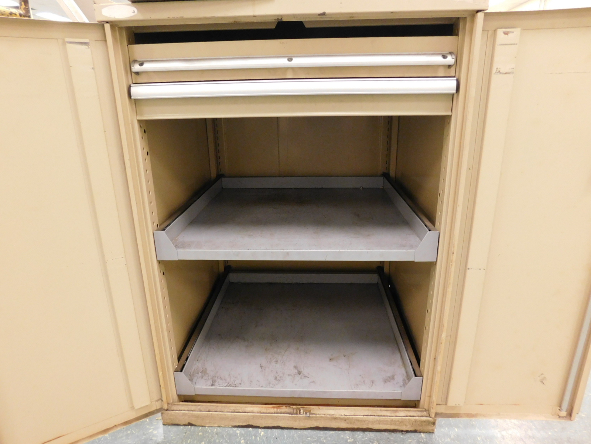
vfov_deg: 58.9
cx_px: 296
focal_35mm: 23
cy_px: 222
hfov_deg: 73.9
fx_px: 393
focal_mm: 4
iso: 400
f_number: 3
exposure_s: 1/25
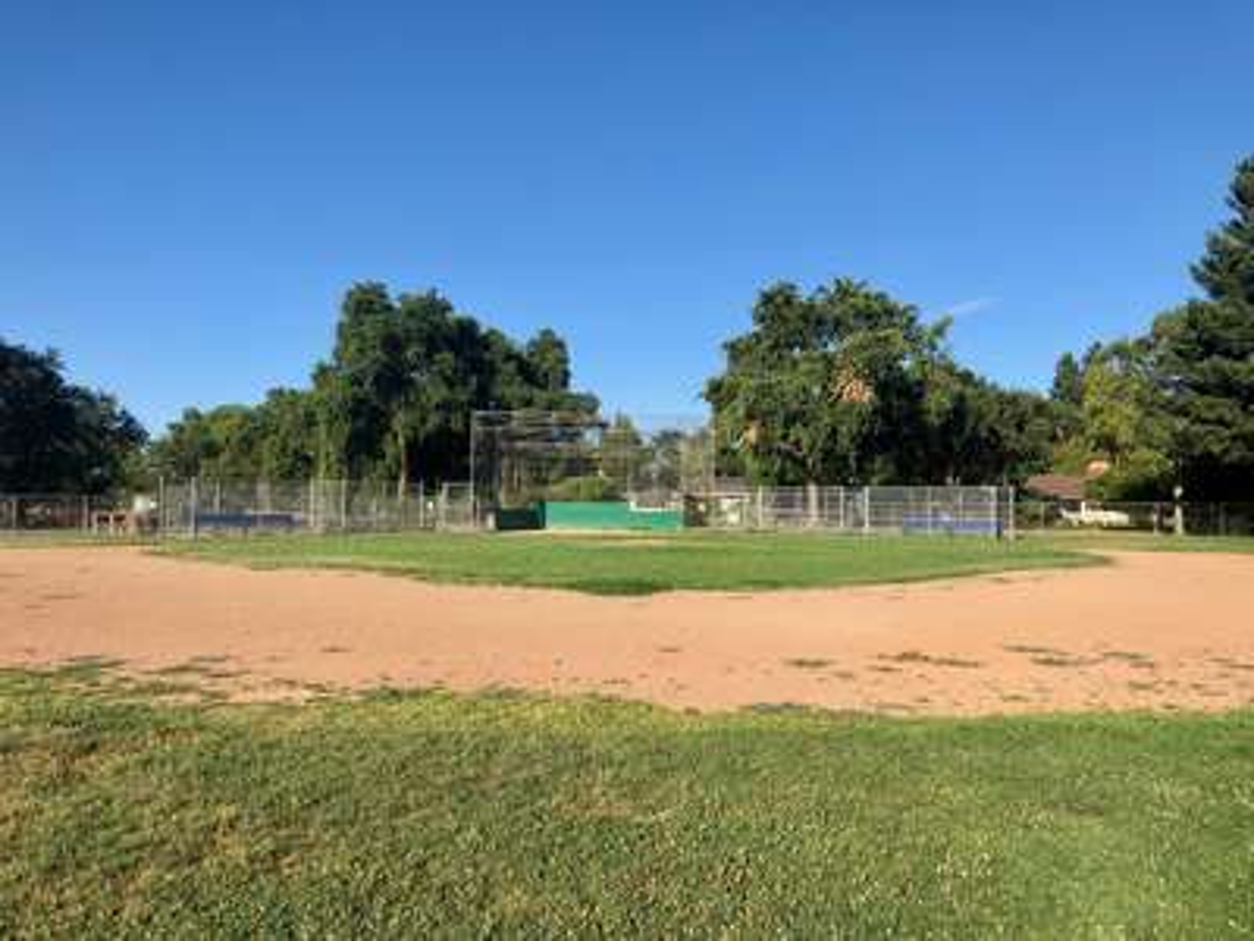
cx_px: 627
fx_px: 1014
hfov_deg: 63.4
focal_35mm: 28
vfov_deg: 49.7
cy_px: 470
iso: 20
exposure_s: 1/1715
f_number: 1.8
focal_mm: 4
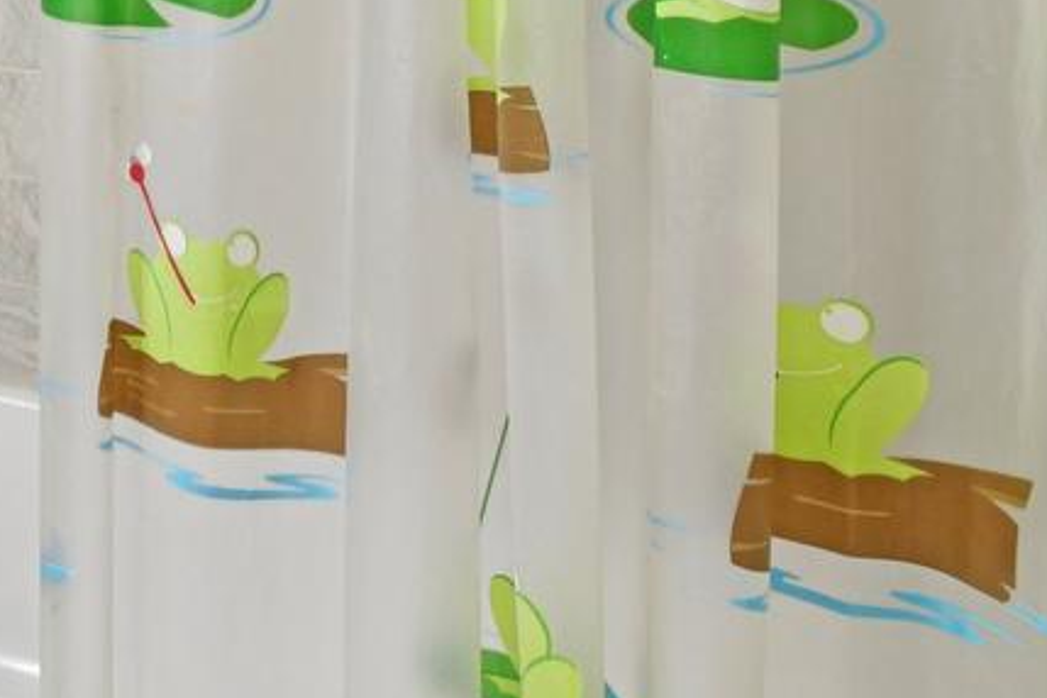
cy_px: -137
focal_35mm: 47
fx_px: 1367
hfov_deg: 27.3
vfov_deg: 25.7
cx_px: -564
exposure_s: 1/15
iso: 400
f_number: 8
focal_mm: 14
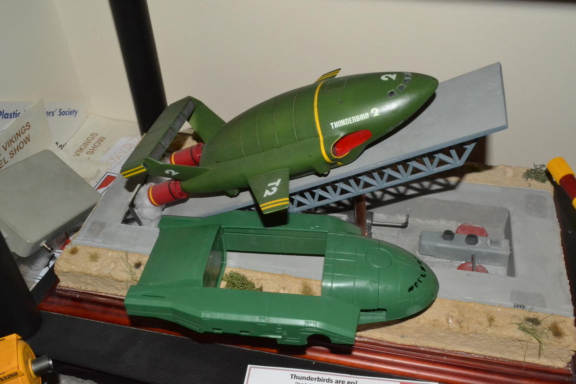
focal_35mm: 36
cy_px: 192
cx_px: 288
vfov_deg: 36.9
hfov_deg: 53.1
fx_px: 576
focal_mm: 24
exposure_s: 1/60
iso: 3200
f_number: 25
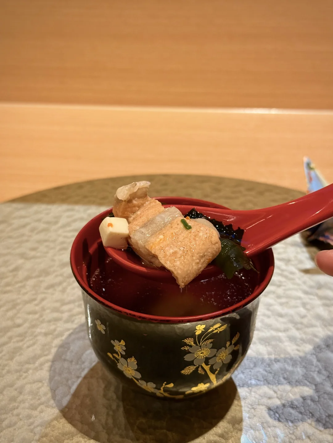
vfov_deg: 39.7
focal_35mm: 48
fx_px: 616
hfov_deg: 30.3
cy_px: 222
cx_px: 166
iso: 250
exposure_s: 1/50
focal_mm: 6.76
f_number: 1.78
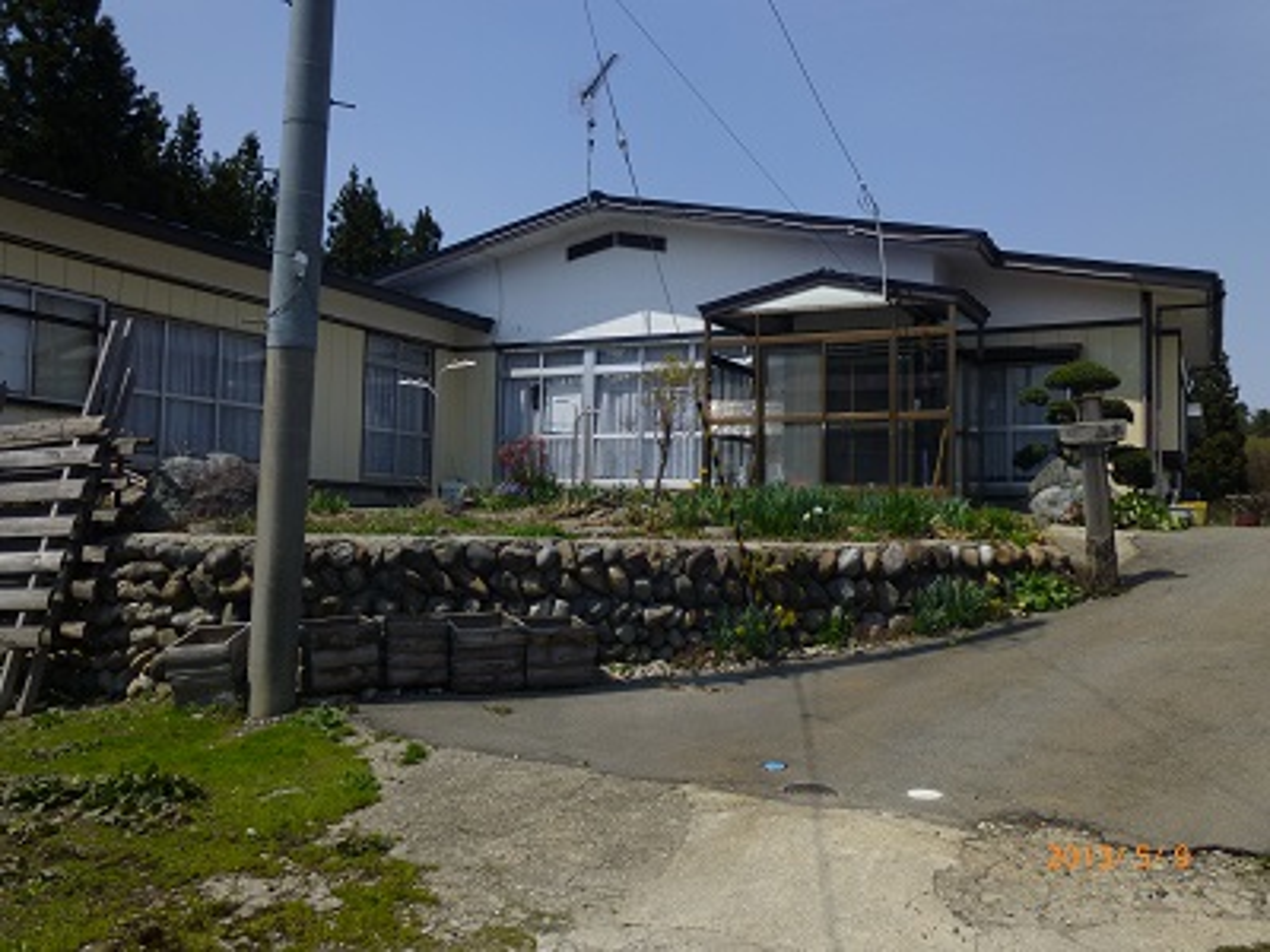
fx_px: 1064
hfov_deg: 61.7
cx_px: 635
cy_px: 476
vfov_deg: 48.2
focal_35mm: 29
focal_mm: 5.2
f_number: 9
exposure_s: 1/250
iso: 100
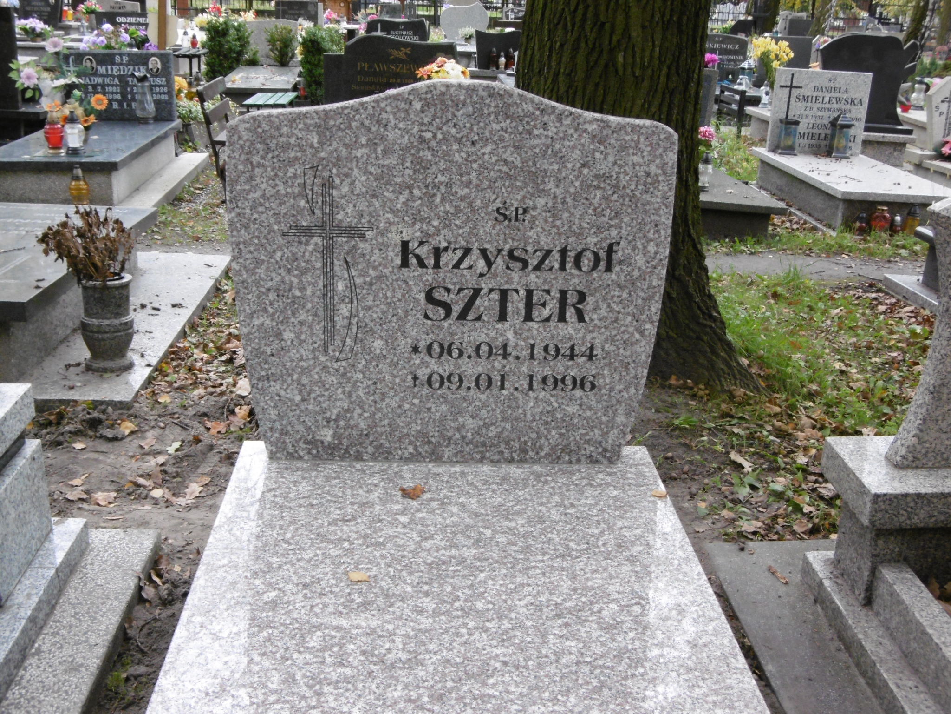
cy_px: 357
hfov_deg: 43.9
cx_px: 476
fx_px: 1181
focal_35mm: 43
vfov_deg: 33.6
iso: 320
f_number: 3.8
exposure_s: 1/60
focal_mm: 7.7
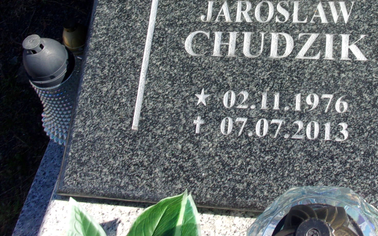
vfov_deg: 24.2
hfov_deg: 38.0
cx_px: 278
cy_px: 27
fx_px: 536
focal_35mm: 52
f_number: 10.8
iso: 80
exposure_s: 1/50
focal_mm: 5.1
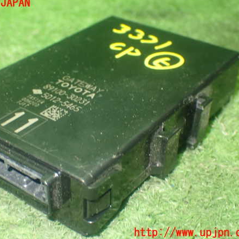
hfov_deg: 28.5
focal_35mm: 60
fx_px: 469
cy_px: 118
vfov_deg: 28.6
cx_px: 94
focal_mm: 9.01
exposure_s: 1/13
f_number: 3.2
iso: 800
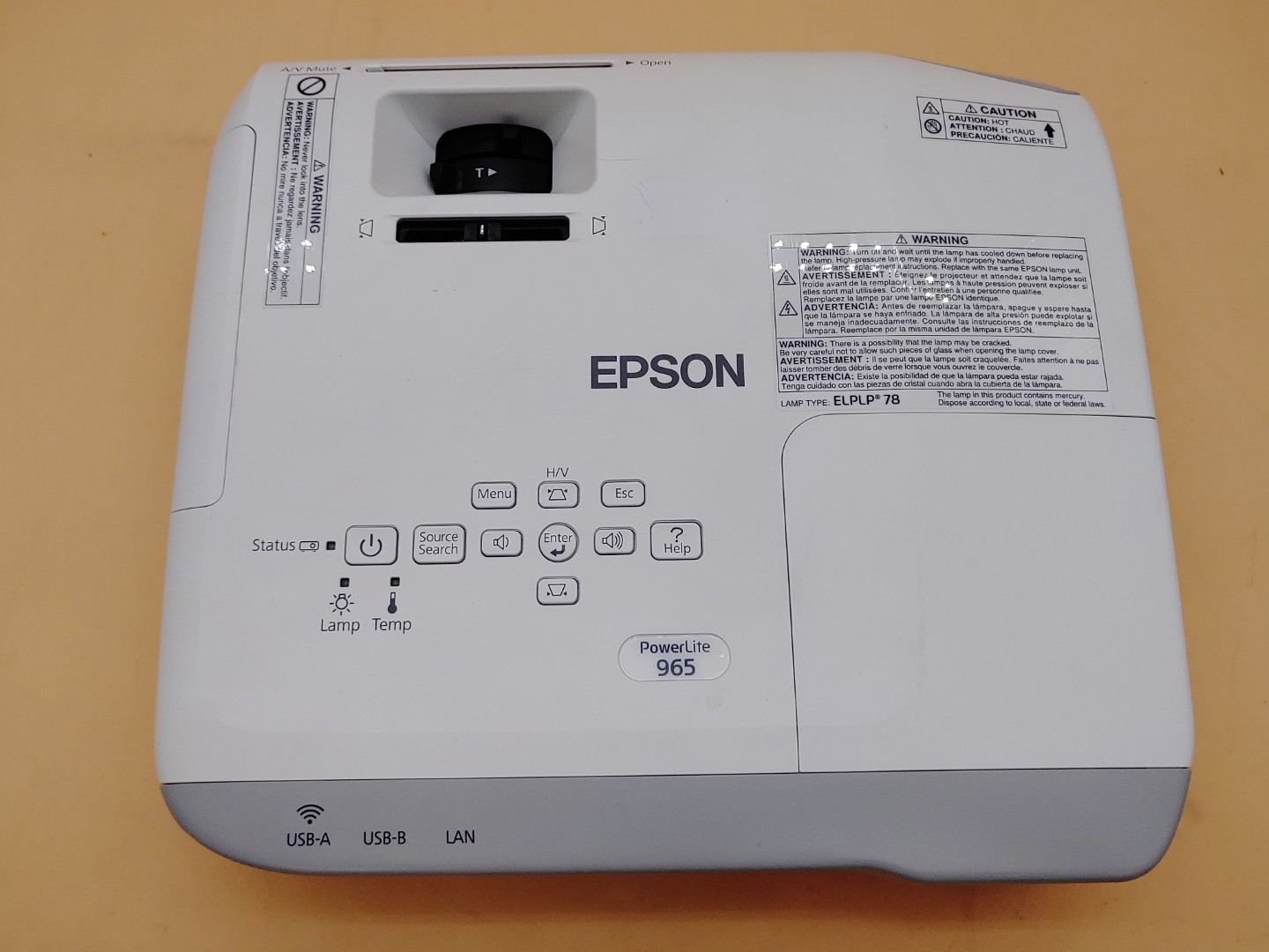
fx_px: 1210
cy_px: 476
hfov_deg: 55.4
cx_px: 634
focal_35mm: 33
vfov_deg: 42.9
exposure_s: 1/260
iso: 50
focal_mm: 4.36
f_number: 1.8
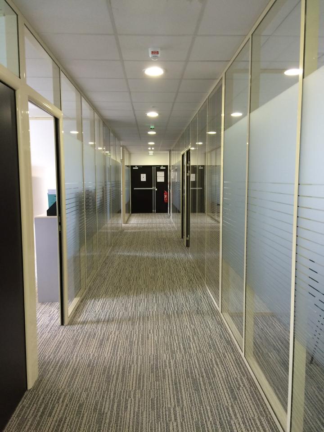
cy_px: 216
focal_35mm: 29
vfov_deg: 61.7
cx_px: 162
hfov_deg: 48.2
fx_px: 362
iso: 125
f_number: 2.2
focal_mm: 4.15
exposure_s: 1/33
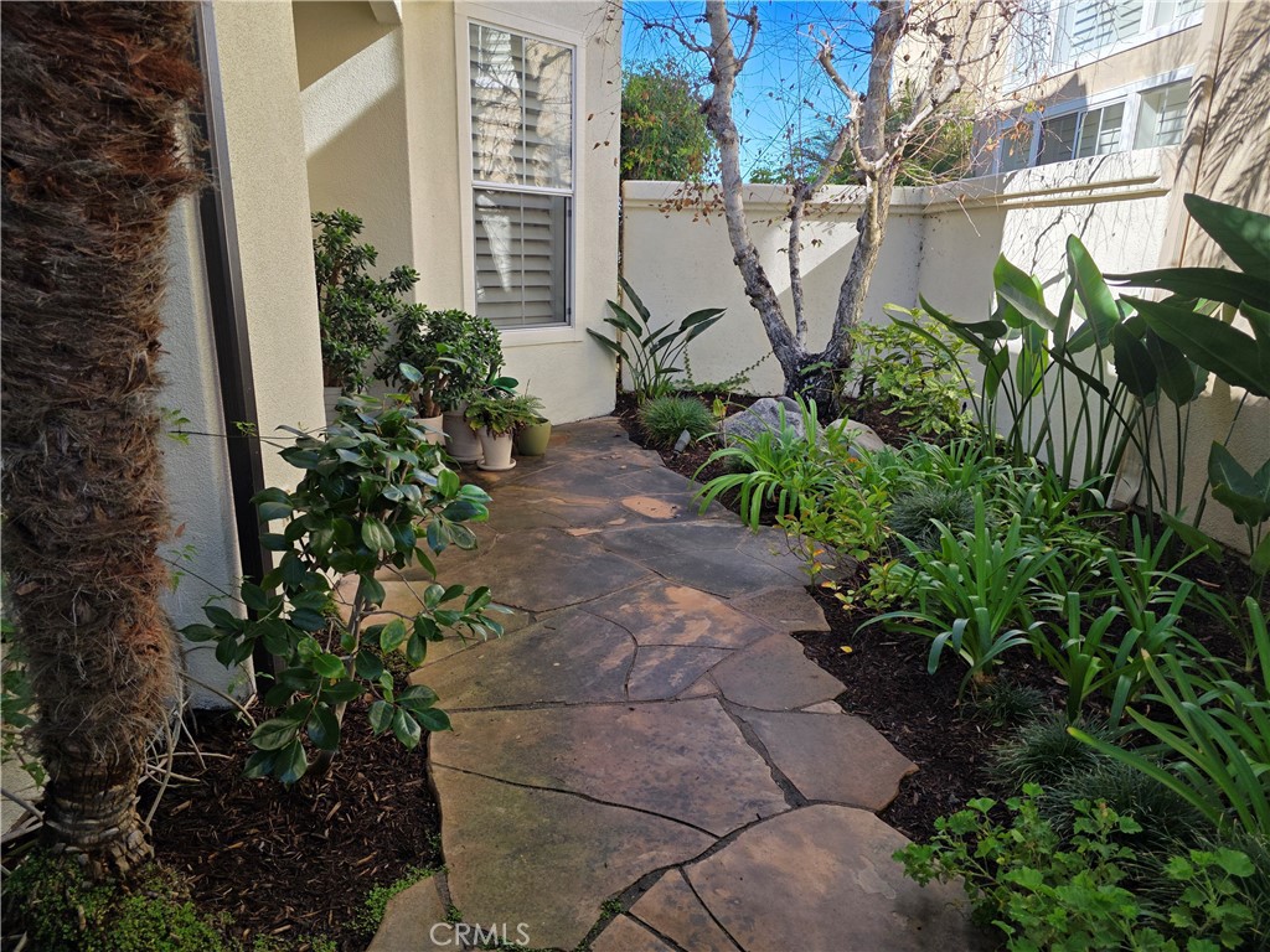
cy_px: 476
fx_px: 844
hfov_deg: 73.9
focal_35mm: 23
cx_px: 635
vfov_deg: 58.9
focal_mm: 6.3
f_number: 1.7
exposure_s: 1/2430
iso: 80
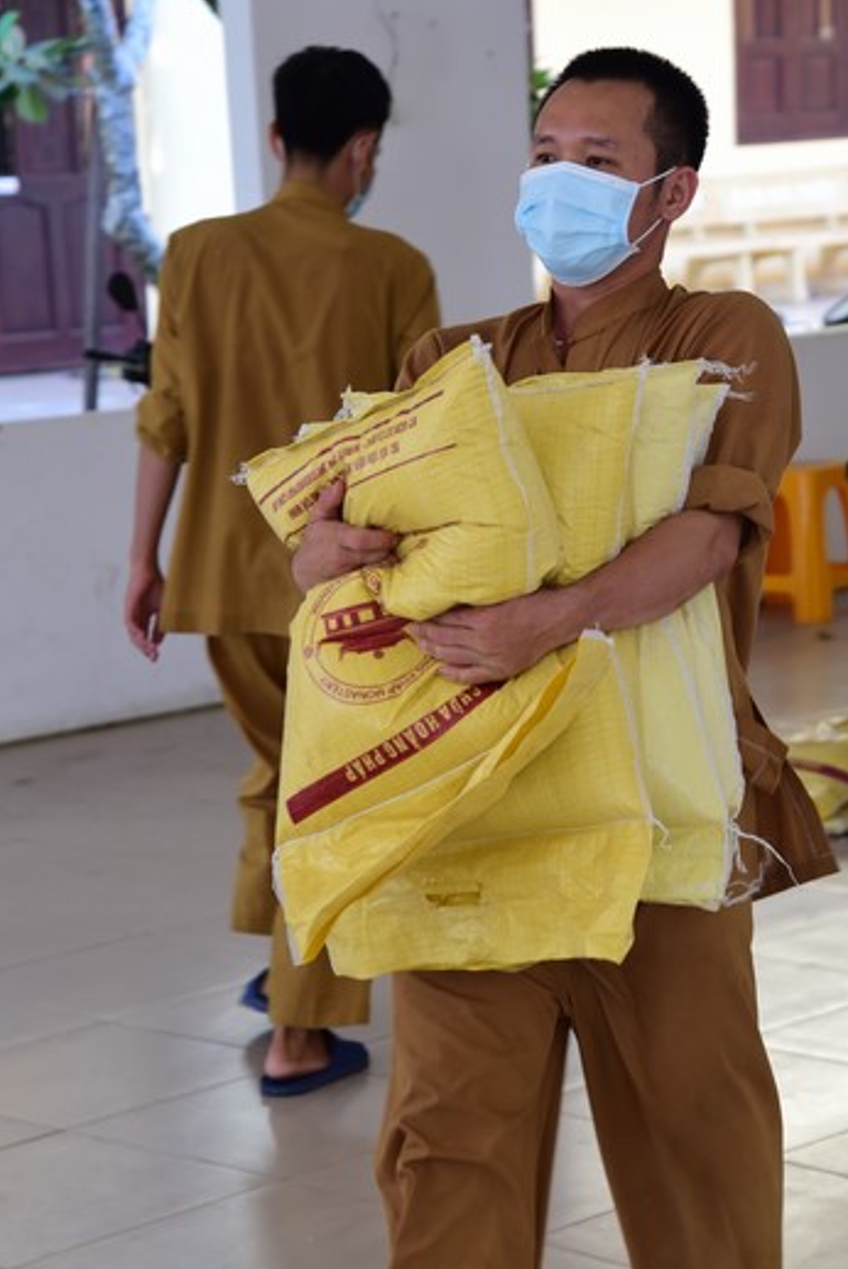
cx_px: 480
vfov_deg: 18.9
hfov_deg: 12.7
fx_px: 3811
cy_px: 654
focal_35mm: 108
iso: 800
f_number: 5.6
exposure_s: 1/125
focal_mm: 86
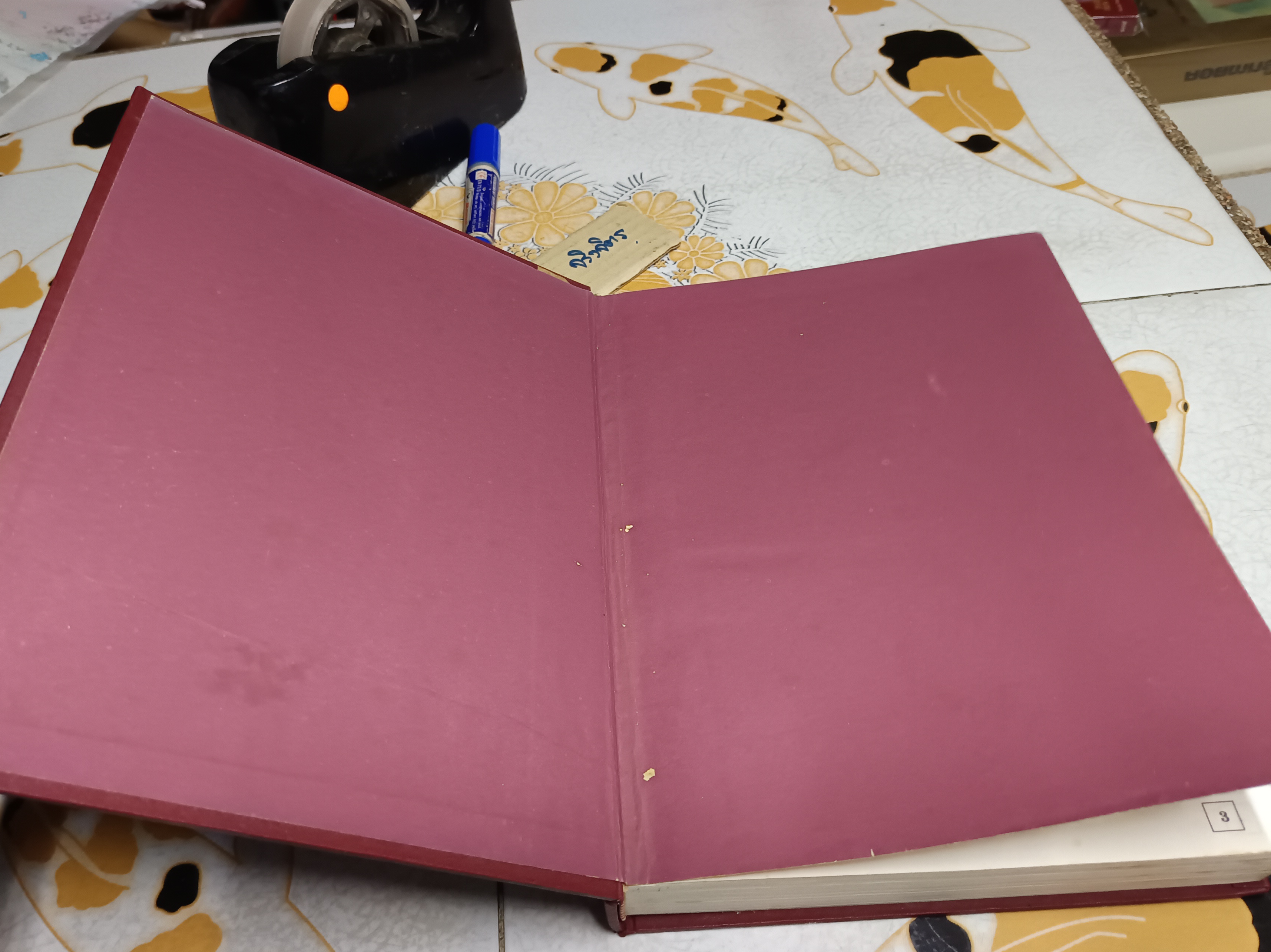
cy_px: 510
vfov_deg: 49.7
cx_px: 585
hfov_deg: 63.4
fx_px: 1028
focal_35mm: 28
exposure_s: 1/25
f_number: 1.7
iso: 1097
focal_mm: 5.31
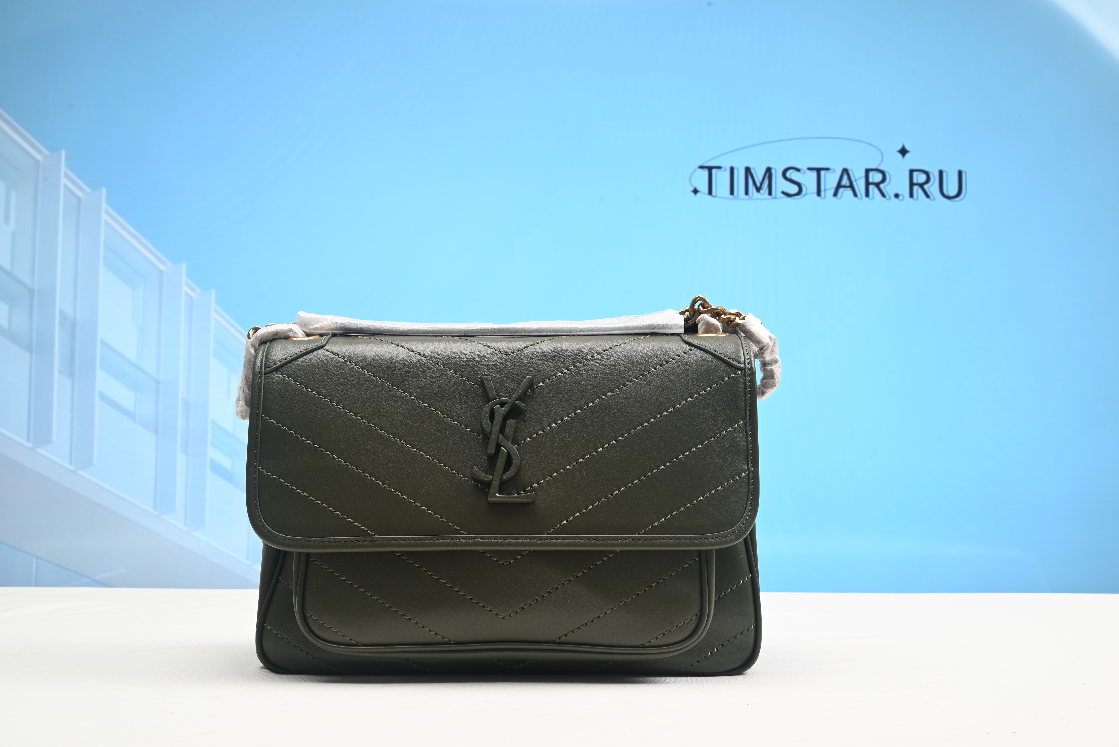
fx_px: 1213
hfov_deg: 49.5
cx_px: 560
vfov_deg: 34.2
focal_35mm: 39
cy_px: 374
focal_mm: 39
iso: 140
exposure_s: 1/2.5
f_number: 16
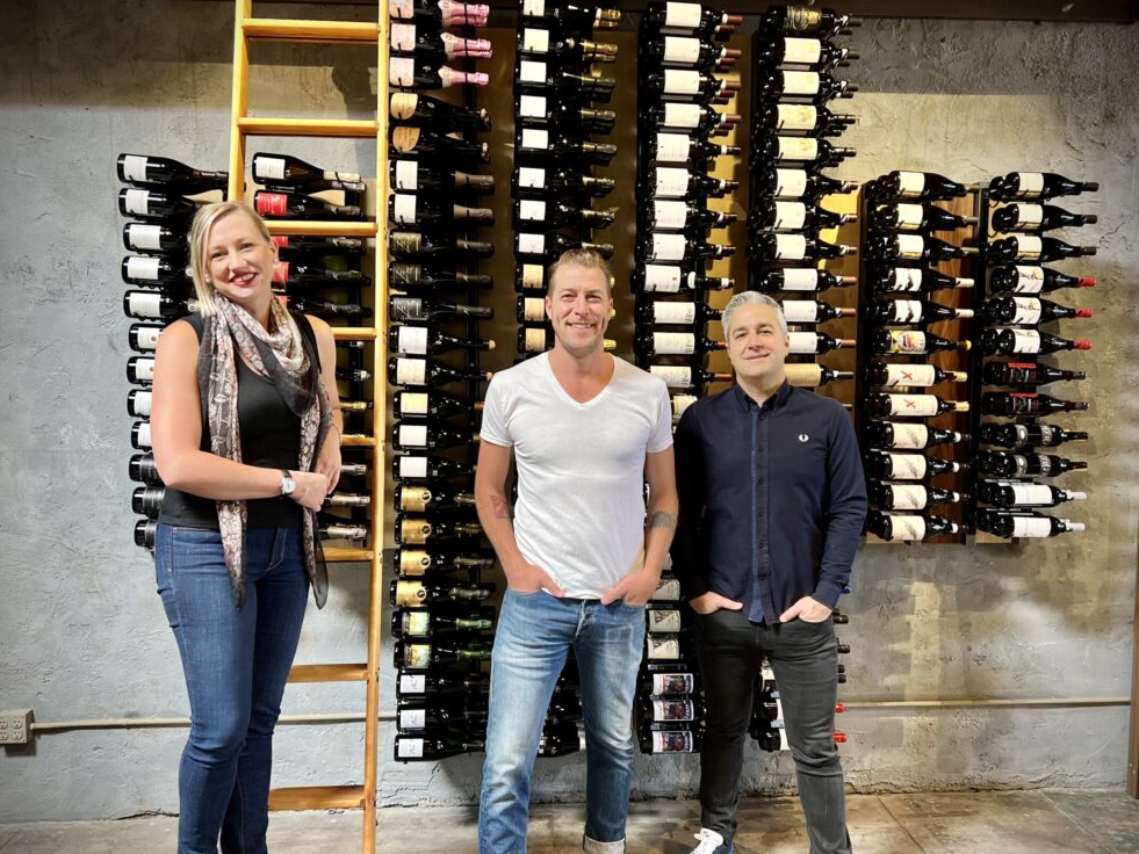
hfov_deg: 58.3
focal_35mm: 31
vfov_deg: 45.4
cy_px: 456
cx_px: 574
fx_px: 1020
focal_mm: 5.7
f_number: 1.5
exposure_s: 1/60
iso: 80
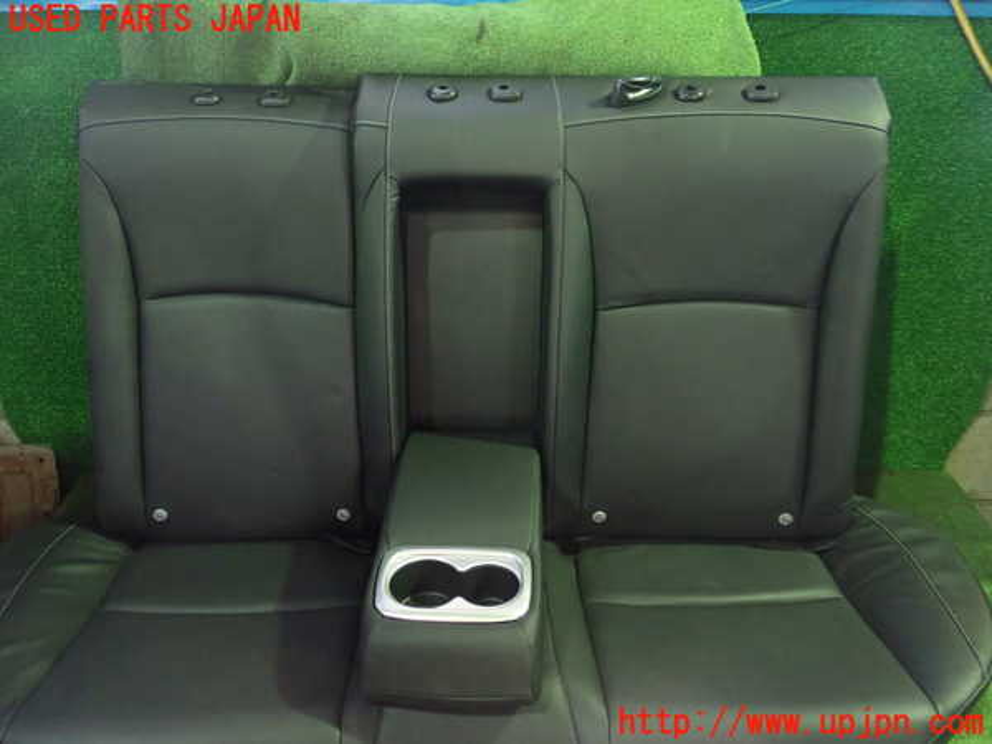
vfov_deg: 46.8
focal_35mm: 30
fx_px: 860
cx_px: 496
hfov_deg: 60.0
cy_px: 372
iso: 640
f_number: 2.3
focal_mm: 5.5
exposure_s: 1/30
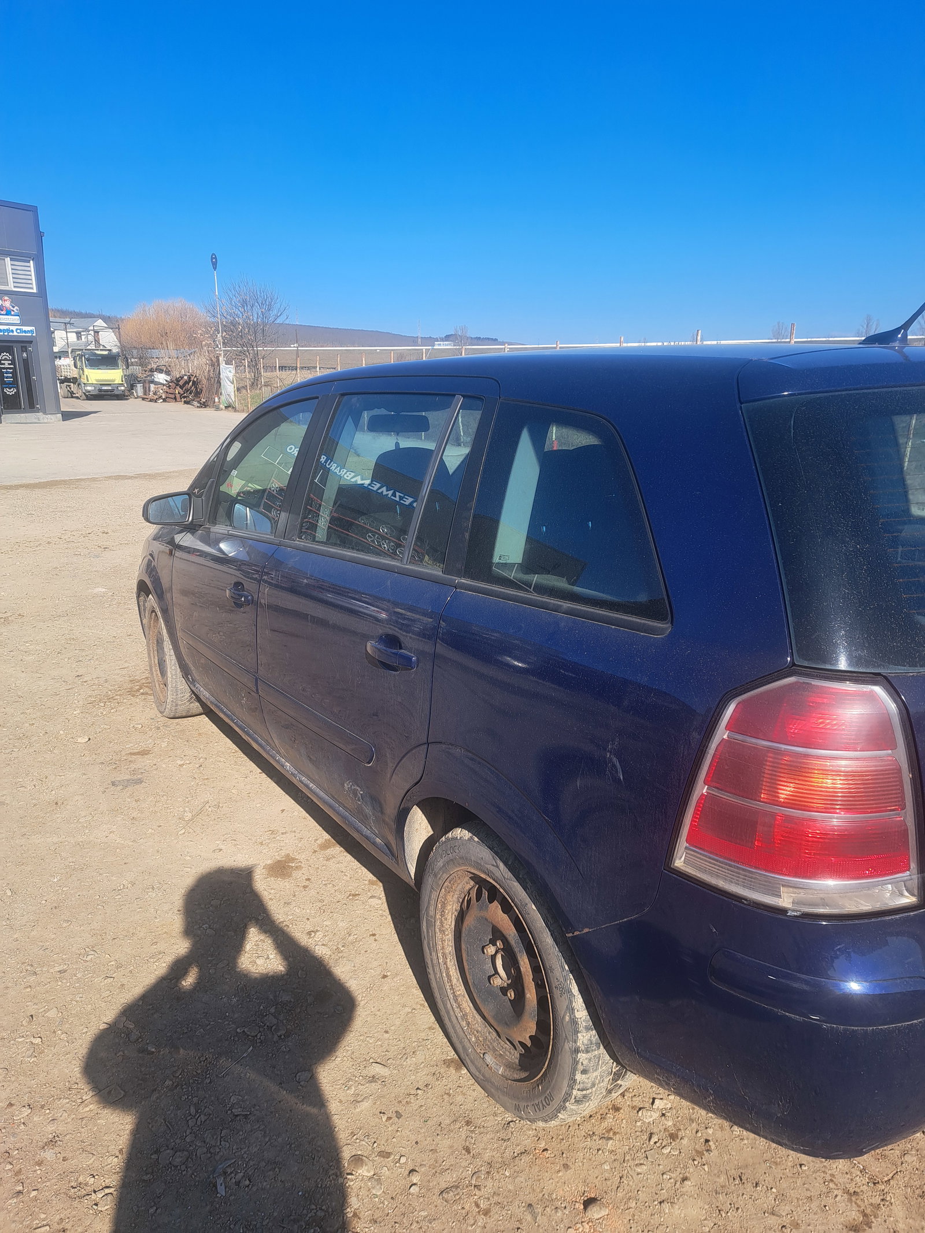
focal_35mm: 24
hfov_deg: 56.8
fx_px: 855
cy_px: 616
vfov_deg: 71.6
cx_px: 462
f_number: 1.8
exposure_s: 1/880
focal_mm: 5.23
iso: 50
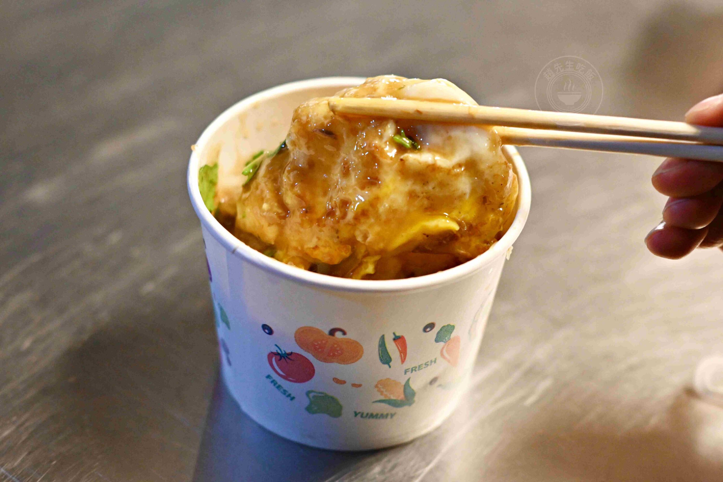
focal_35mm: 75
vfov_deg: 18.2
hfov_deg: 27.0
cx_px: 362
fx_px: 1506
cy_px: 241
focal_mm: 50
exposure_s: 1/200
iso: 3600
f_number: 2.2
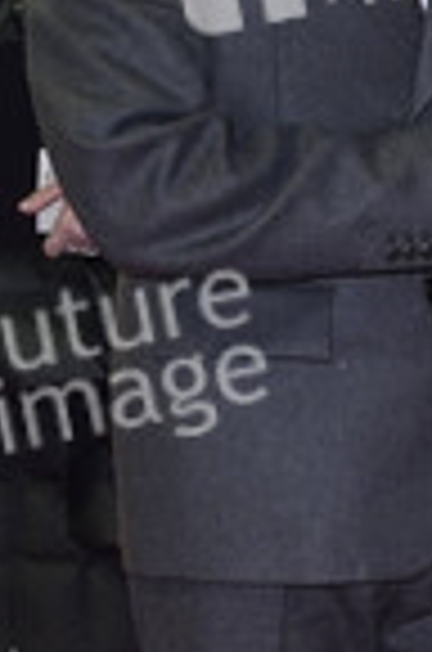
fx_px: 1646
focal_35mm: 91
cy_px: 153
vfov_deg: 22.2
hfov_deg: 14.5
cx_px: 526
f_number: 5.6
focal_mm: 33
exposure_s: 1/160
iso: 640
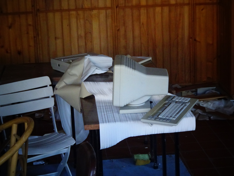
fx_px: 561
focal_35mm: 83
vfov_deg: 17.8
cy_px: 88
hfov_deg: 23.6
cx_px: 117
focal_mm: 14.12
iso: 800
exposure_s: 1/60
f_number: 5
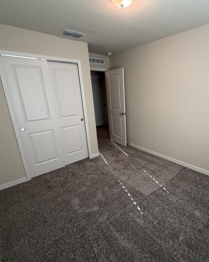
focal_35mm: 19
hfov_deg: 69.2
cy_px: 131
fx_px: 147
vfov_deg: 83.3
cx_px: 137
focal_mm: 2.22
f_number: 2.2
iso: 250
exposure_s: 1/120
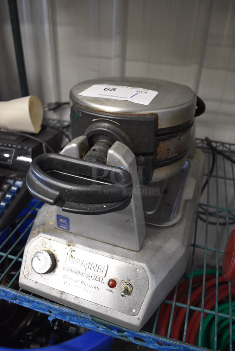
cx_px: 118
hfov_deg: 48.0
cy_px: 176
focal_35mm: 27
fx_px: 264
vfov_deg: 67.3
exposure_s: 1/125
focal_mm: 18
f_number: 3.5
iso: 2800
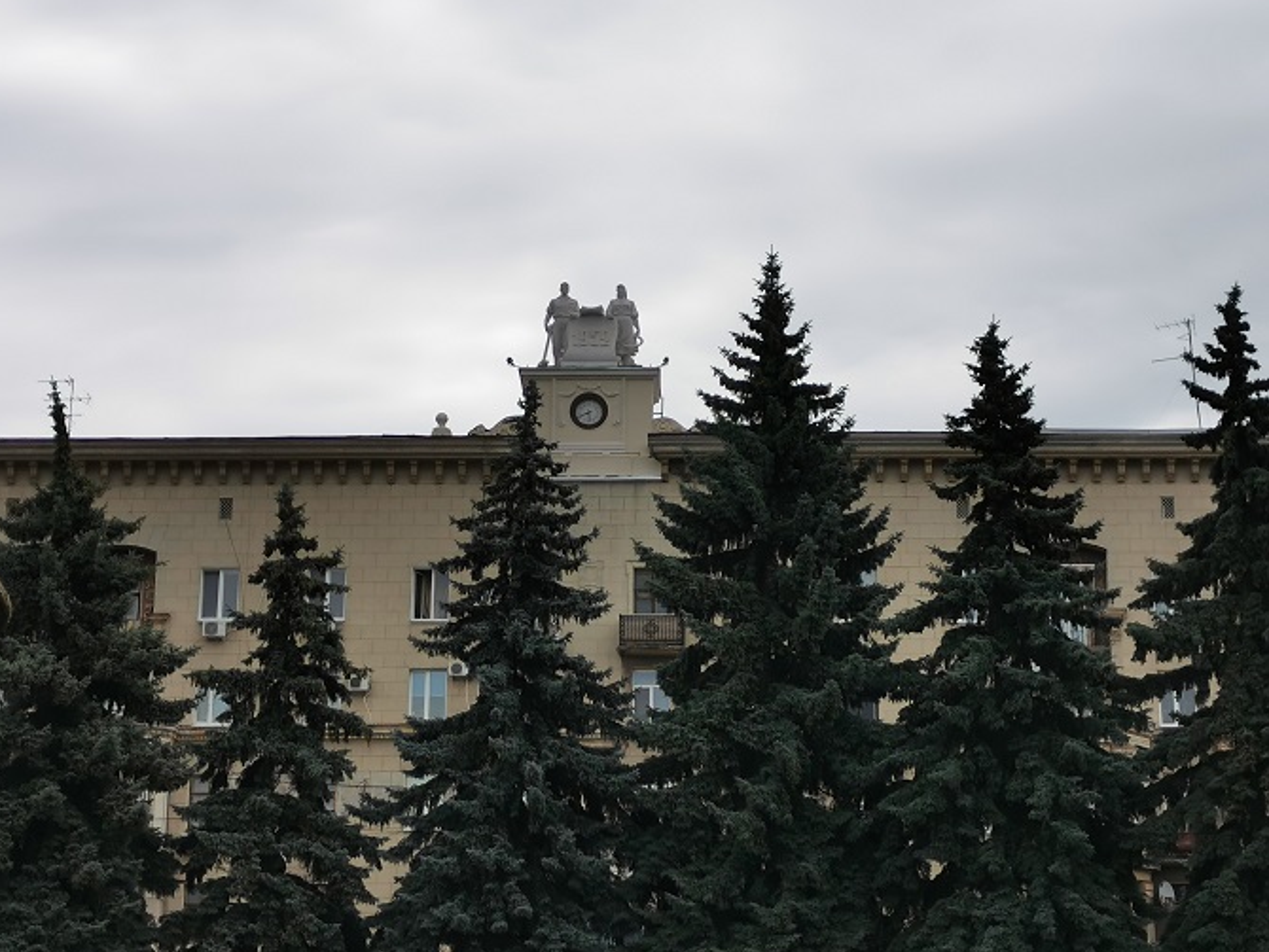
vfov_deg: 21.0
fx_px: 2567
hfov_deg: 27.8
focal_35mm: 70
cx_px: 610
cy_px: 491
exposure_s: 1/2915
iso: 50
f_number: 1.8
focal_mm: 5.58
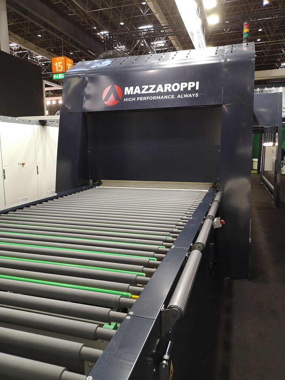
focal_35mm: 27
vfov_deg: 65.3
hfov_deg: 51.4
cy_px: 190
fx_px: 296
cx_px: 142
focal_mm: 3.95
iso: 64
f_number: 1.8
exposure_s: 1/50
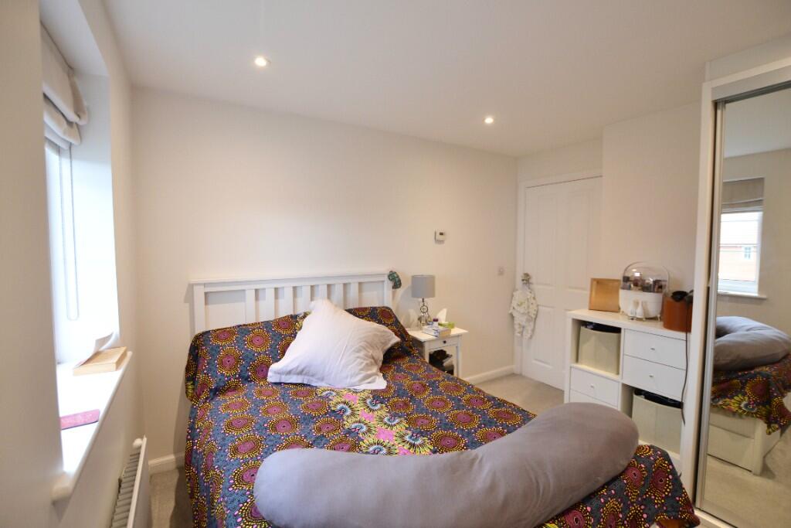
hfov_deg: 100.4
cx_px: 396
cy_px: 264
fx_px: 330
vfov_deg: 77.3
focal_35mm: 15
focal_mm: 10
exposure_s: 1/60
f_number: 3.5
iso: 500
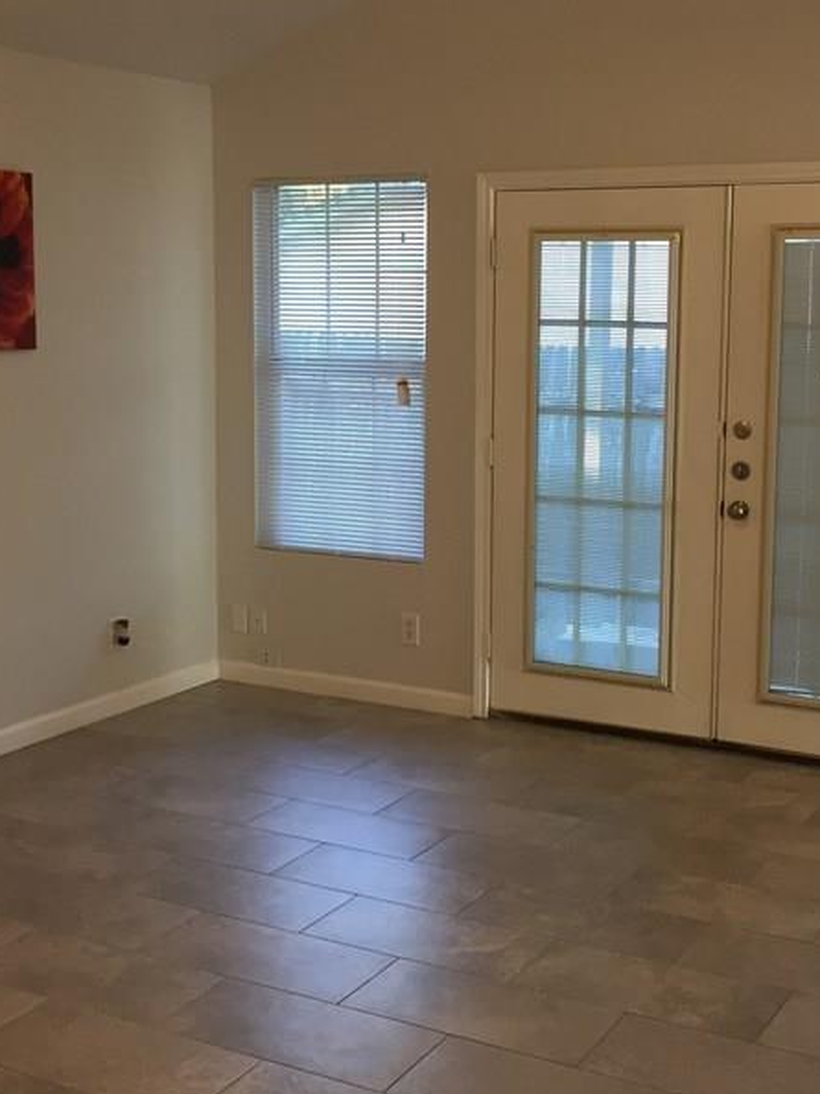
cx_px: 402
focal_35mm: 50
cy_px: 486
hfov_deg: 29.1
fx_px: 1580
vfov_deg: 38.2
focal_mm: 4.15
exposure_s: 1/30
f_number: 2.2
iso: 64
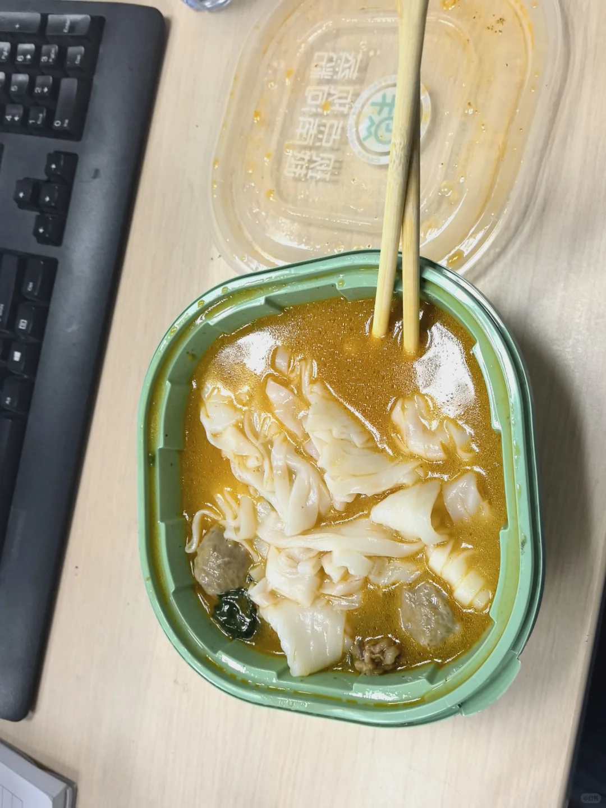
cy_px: 404
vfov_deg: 65.3
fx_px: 630
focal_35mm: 27
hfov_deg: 51.4
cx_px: 303
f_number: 2.8
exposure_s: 1/33.3
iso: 400
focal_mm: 5.75
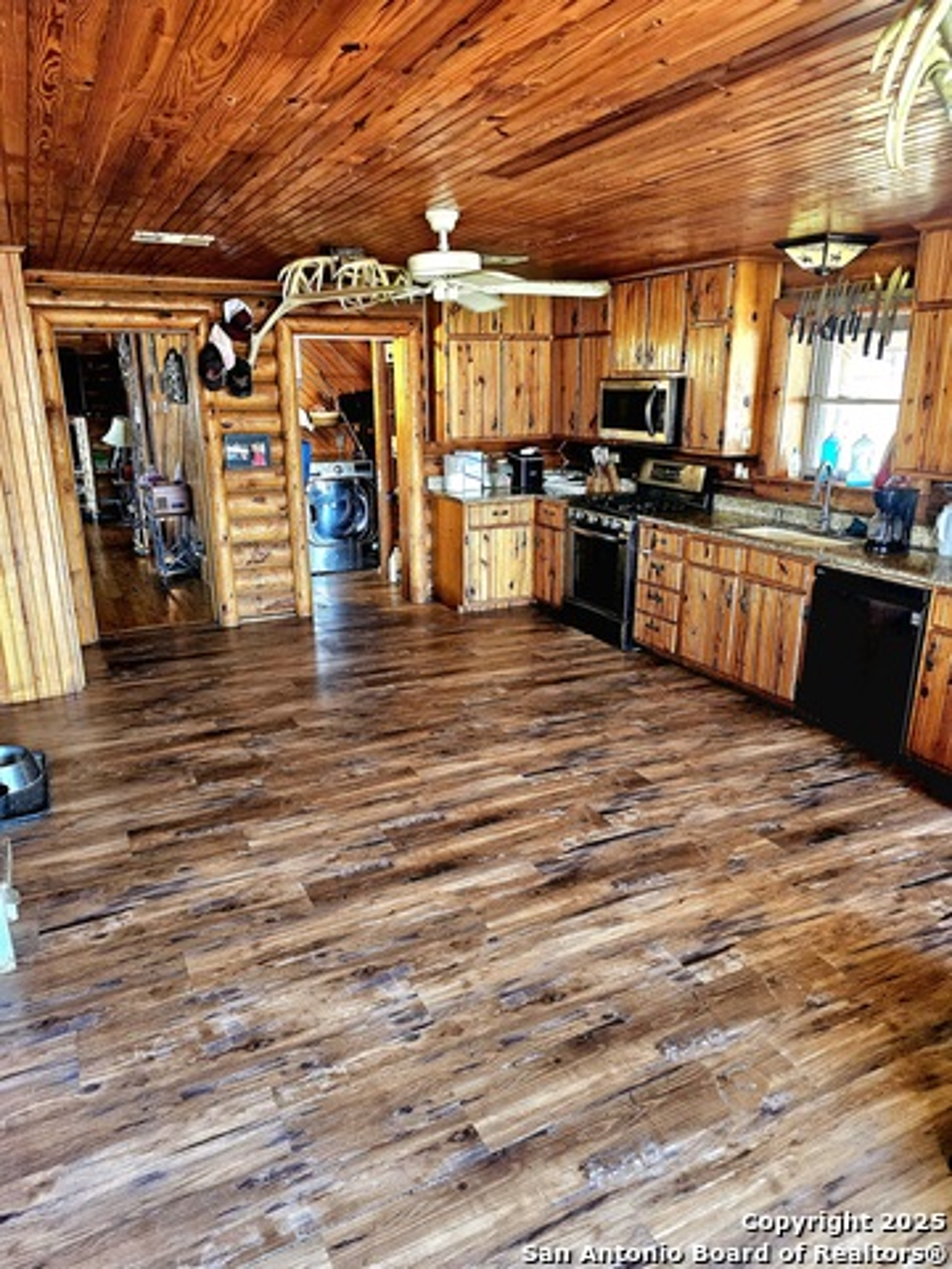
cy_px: 634
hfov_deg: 58.9
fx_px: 843
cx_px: 476
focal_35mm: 23
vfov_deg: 73.9
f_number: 1.7
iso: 640
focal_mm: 6.3
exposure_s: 1/60.2
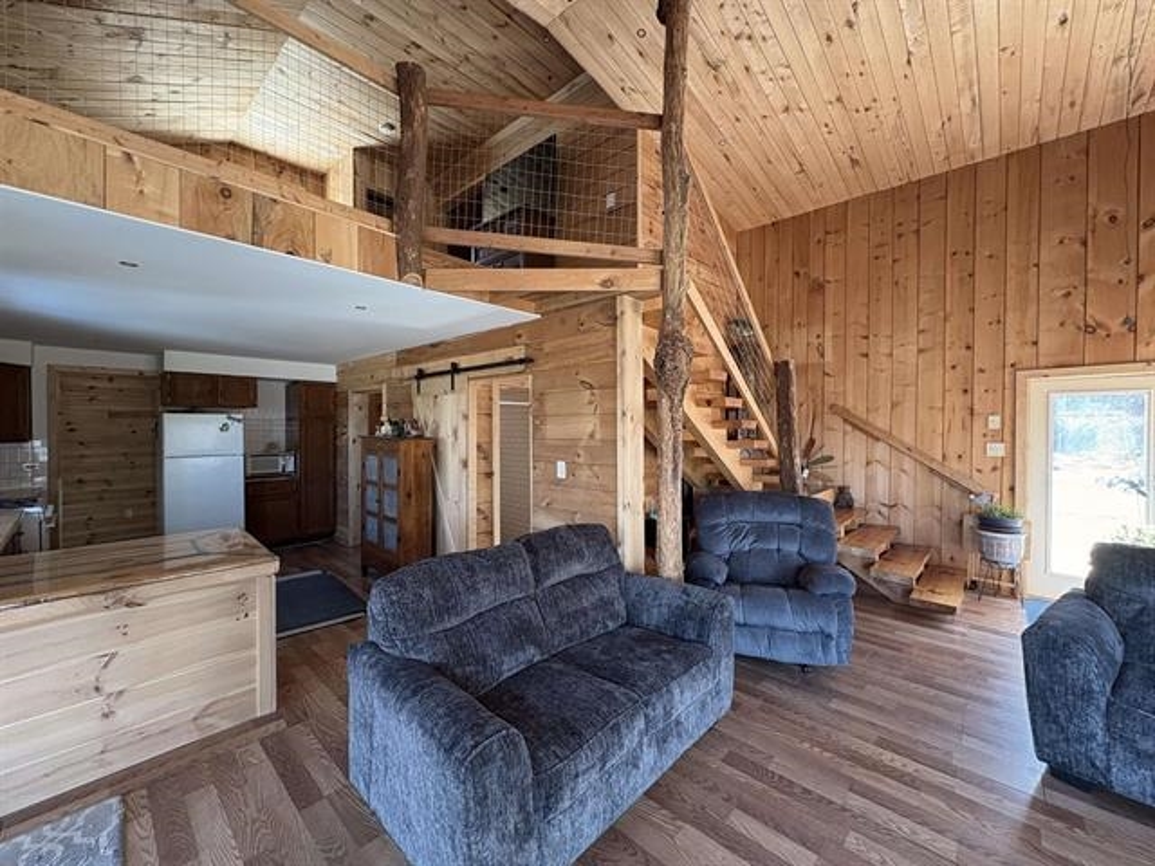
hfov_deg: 102.1
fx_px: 467
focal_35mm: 14
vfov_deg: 85.7
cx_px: 578
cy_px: 433
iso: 320
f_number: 2.2
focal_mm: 2.22
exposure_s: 1/60
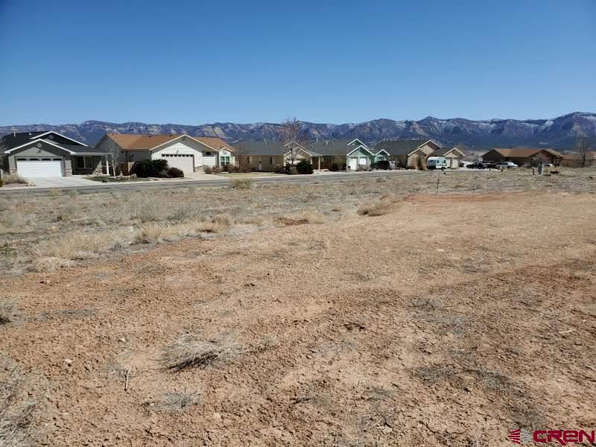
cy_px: 224
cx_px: 298
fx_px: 448
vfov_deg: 53.1
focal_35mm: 26
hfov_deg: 67.3
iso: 50
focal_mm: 4.3
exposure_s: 1/2060
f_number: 2.4
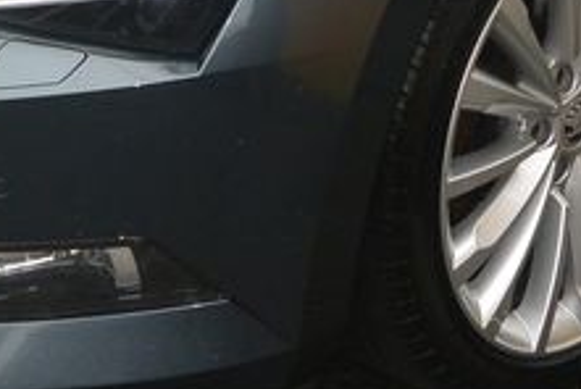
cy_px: -191
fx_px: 2020
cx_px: 344
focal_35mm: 125
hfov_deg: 16.4
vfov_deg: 10.6
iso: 160
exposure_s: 1/250
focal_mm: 10
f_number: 5.6
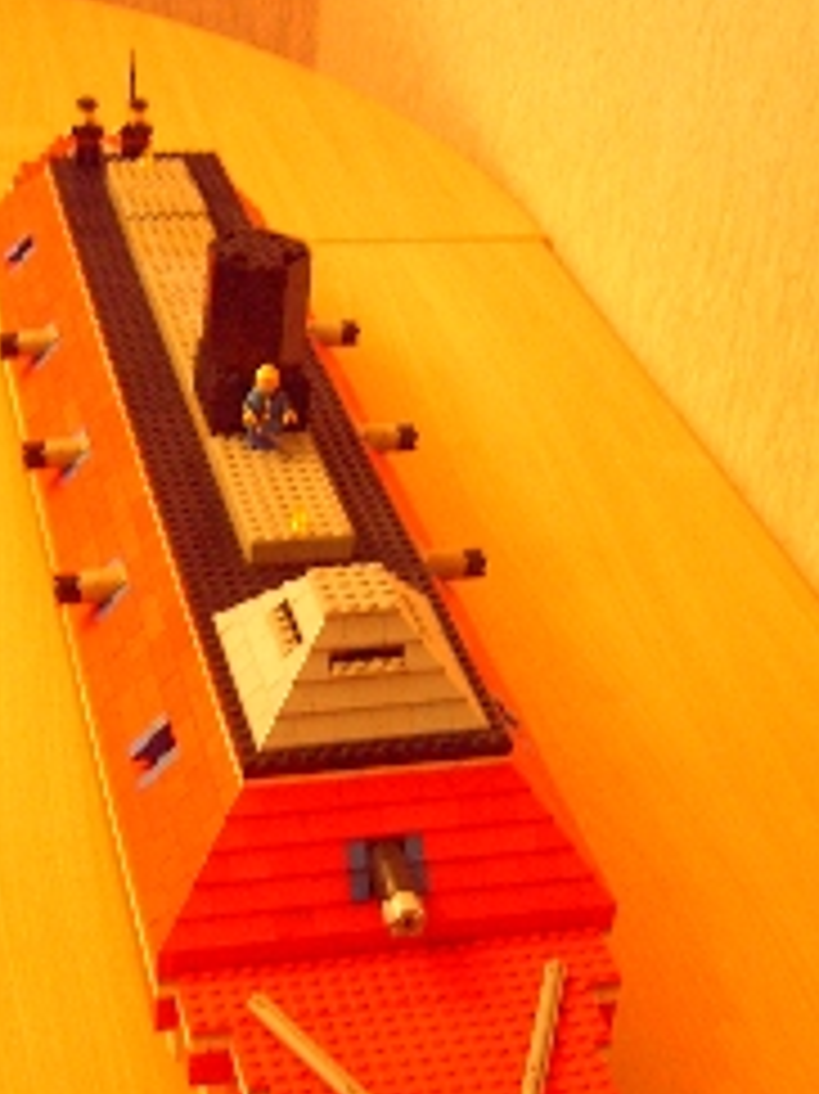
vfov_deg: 32.4
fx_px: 1863
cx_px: 304
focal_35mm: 59
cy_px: 752
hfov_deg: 24.7
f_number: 2.8
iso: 200
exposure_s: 1/8
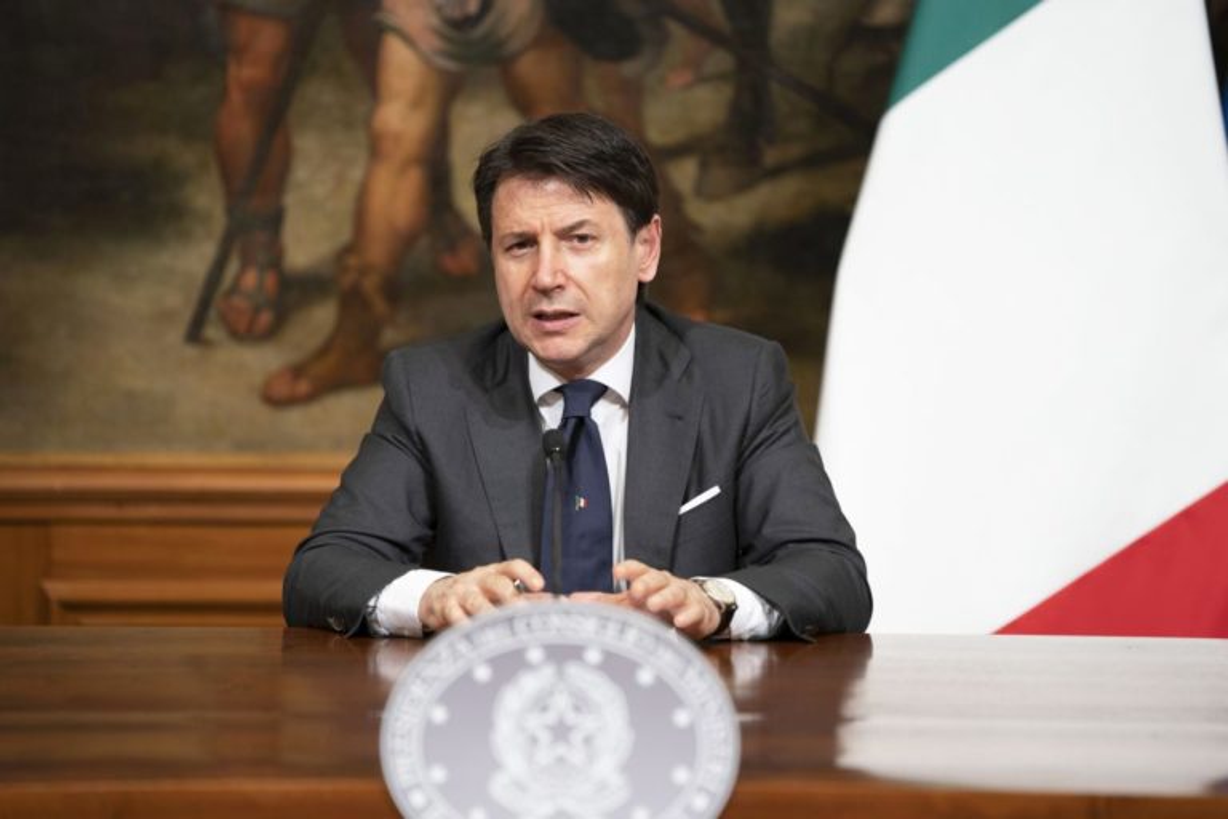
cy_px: 410
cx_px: 614
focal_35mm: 200
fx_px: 6822
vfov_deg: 6.9
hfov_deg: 10.3
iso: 1000
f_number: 2.8
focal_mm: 200
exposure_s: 1/250
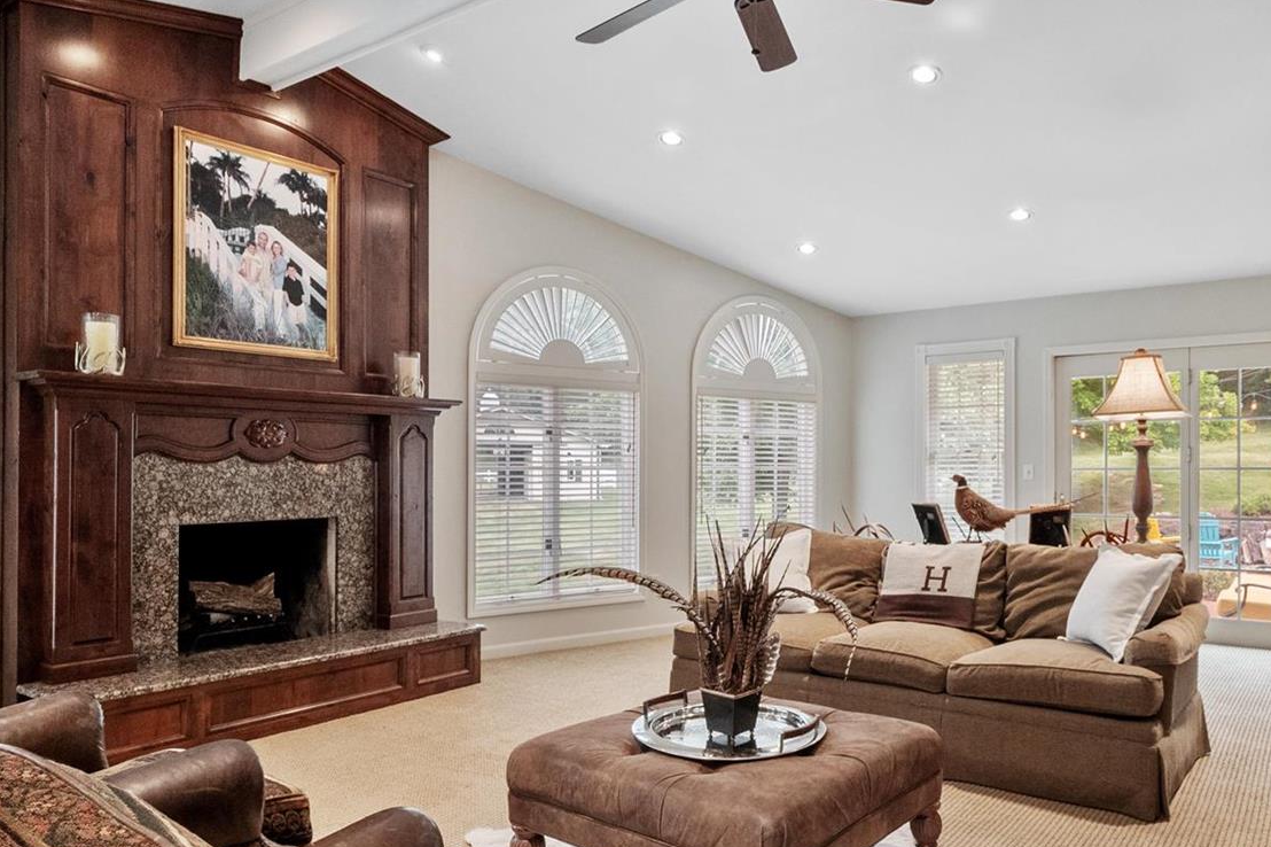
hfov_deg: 68.8
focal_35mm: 26
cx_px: 750
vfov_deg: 49.5
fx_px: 918
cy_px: 463
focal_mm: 9
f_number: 8
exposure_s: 1/10
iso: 400
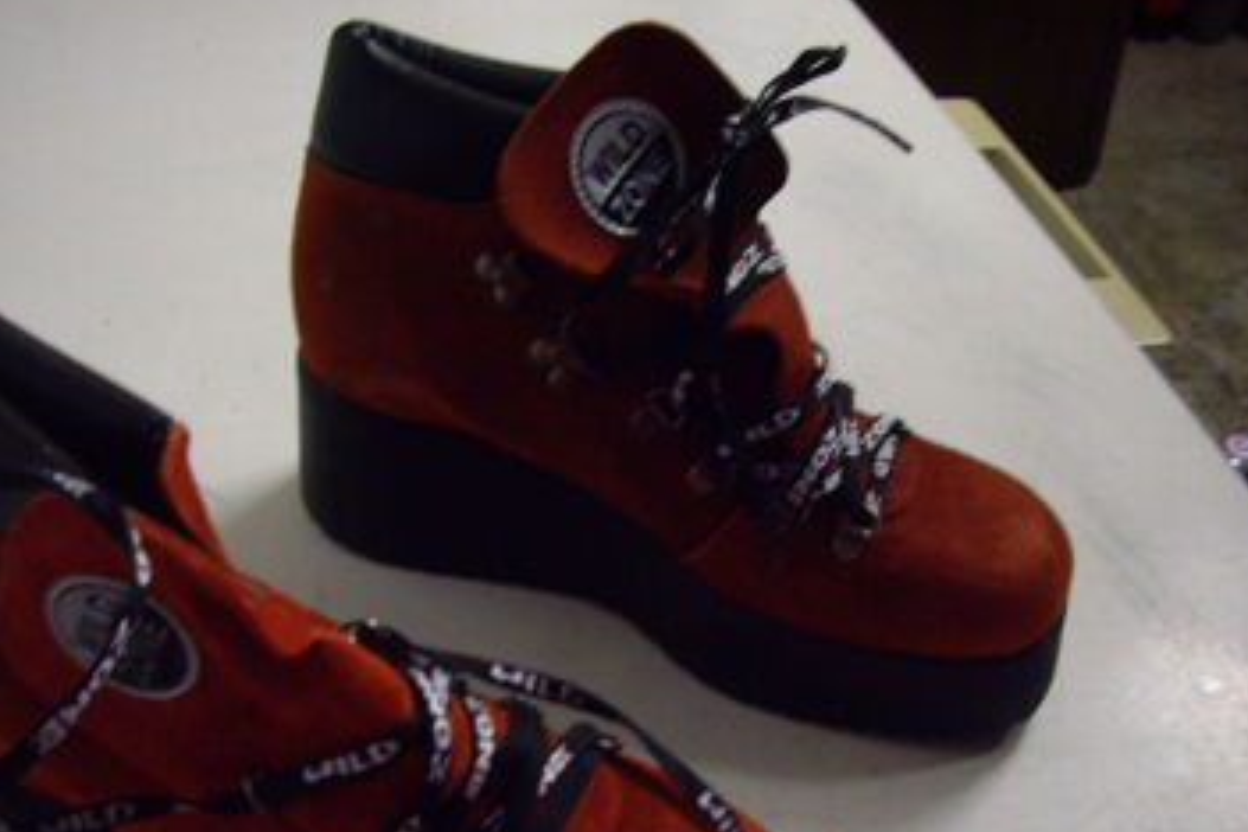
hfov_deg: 36.8
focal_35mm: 54
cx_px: 565
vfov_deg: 24.8
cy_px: 601
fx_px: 1872
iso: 200
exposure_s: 1/10
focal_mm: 6.2
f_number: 2.7
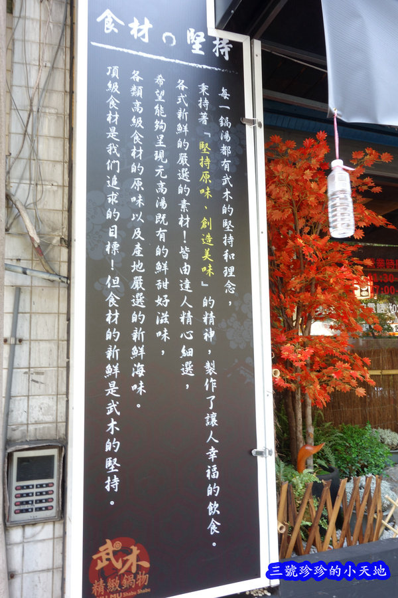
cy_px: 299
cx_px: 199
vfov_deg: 65.5
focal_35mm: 28
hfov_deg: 46.4
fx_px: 464
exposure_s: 1/4
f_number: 8
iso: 200
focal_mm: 10.4
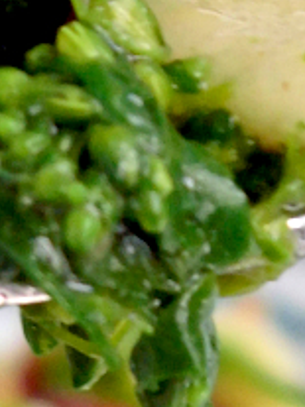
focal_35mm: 233
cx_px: 75
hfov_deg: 6.4
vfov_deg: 8.4
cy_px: 438
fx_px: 2740
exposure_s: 1/60
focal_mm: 8.3
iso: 100
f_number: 3.4
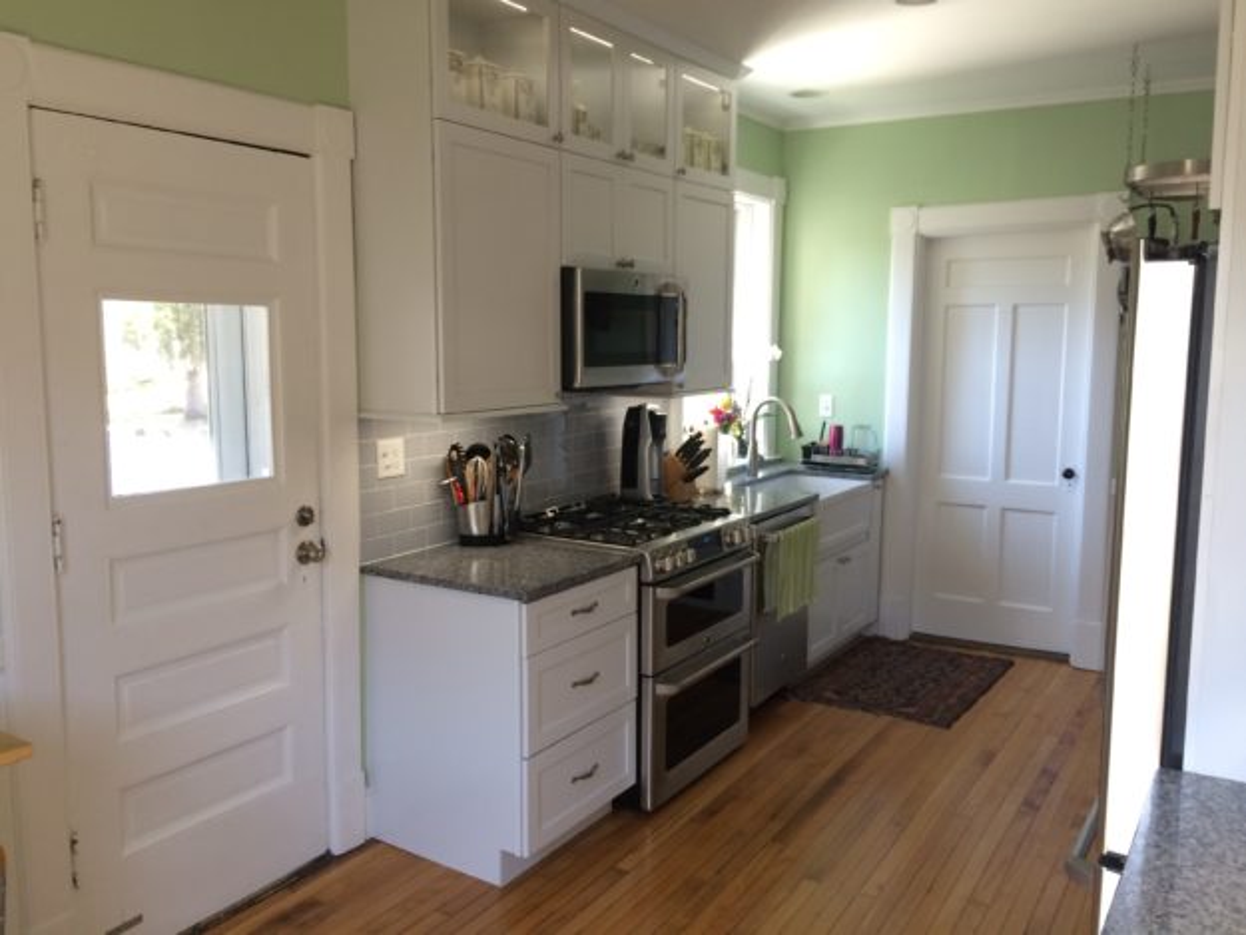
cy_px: 468
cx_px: 623
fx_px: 1044
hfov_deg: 61.7
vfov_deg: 48.2
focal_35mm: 29
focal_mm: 4.15
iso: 64
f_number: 2.2
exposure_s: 1/30
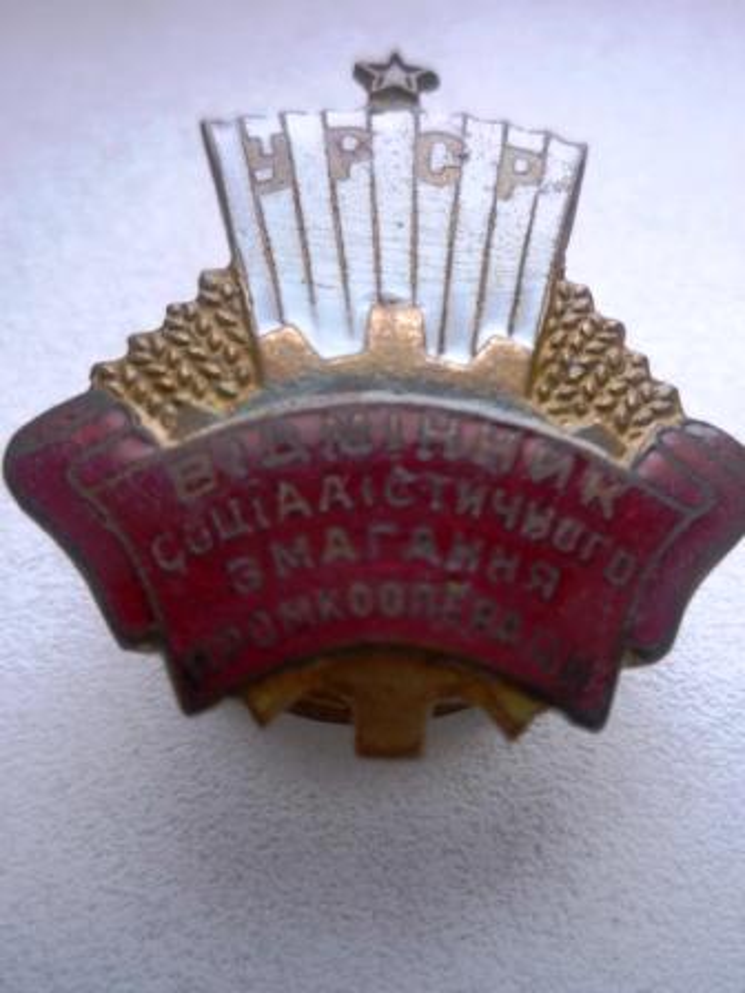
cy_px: 496
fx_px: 918
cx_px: 372
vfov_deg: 56.8
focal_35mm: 32
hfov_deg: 44.2
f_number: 3.3
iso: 100
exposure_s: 1/80
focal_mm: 5.2
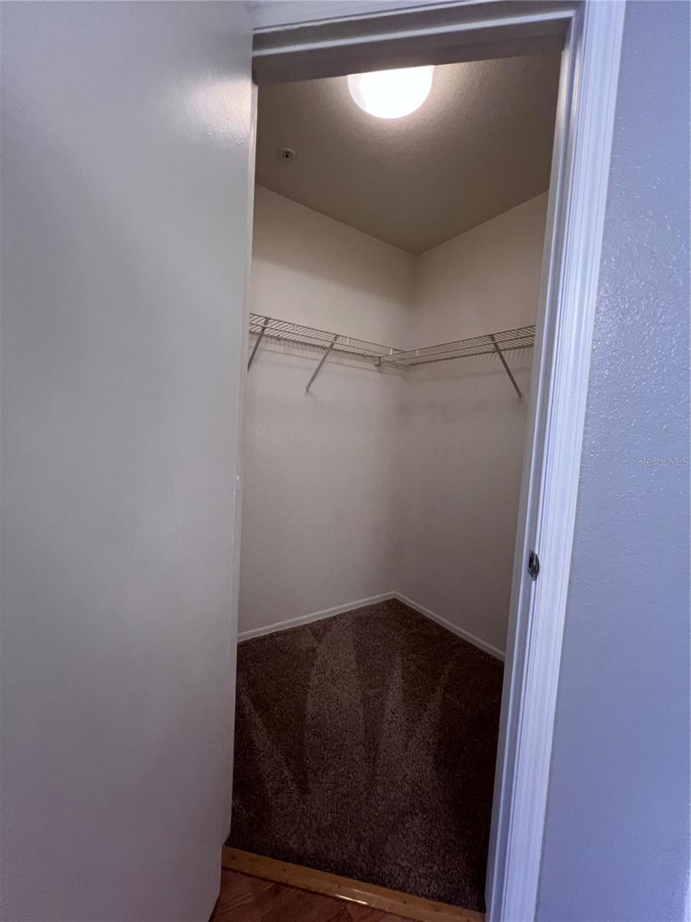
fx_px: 346
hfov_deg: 89.9
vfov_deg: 106.2
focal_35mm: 13
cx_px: 346
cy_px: 461
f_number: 1.8
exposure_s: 1/60
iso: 250
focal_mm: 1.57
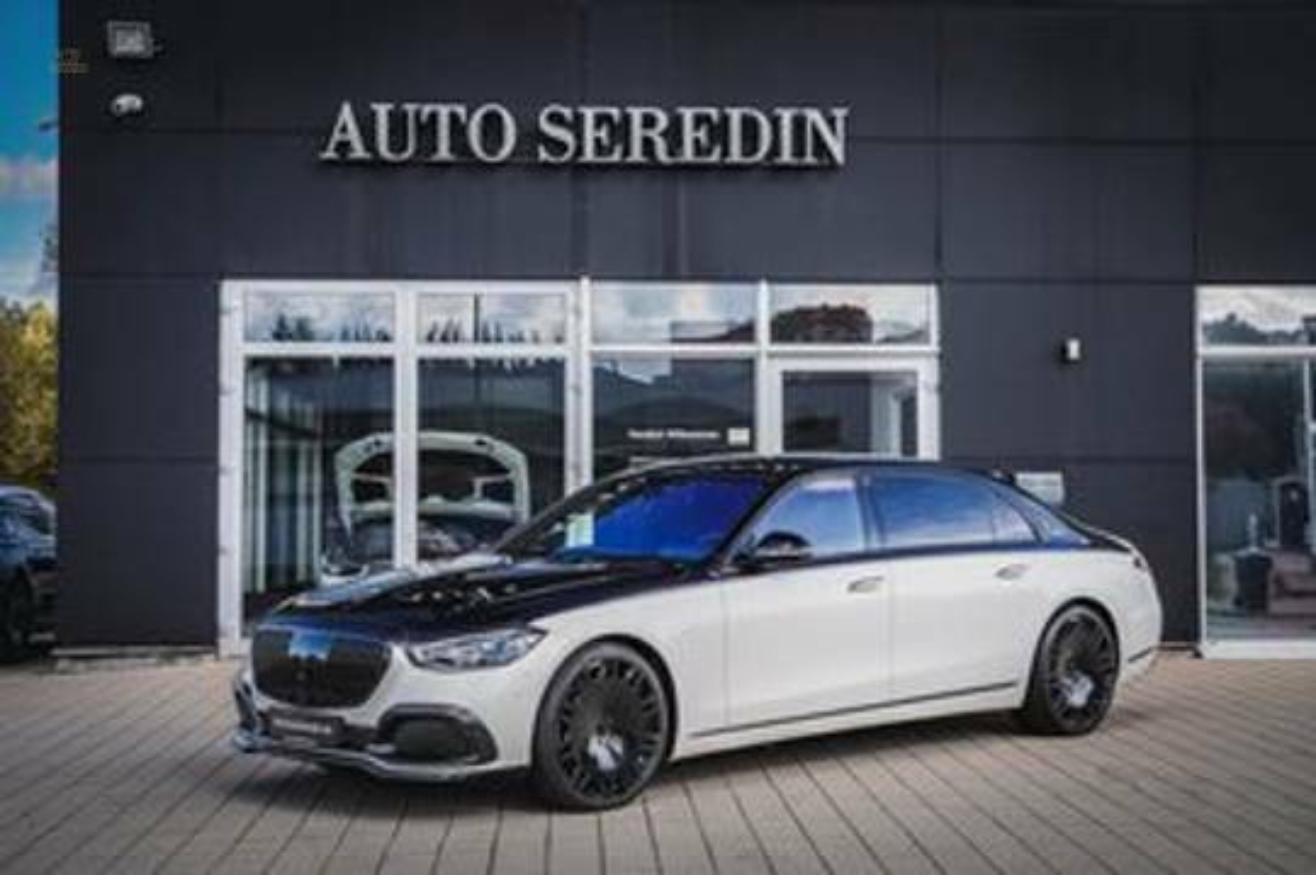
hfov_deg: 38.9
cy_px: 438
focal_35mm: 51
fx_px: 1863
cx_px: 658
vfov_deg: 26.5
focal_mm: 51
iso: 400
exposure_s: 1/320
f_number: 5.6
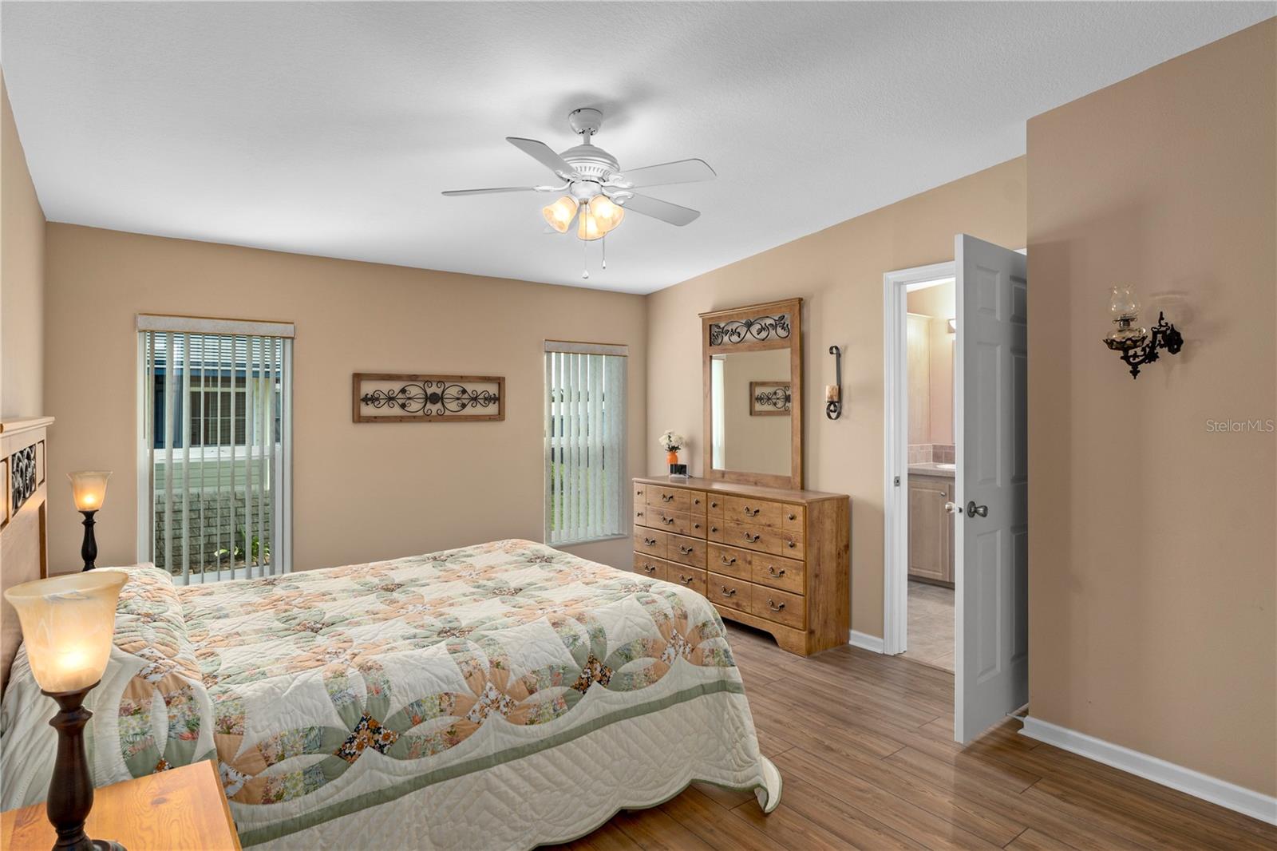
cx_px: 638
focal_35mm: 20
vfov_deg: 63.2
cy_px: 426
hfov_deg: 85.4
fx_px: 692
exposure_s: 1/5
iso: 250
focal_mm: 13
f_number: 8
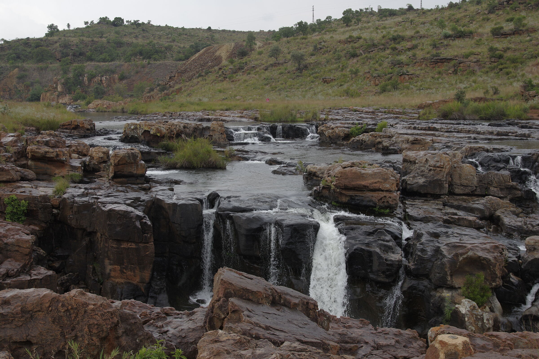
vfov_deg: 31.1
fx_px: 643
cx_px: 270
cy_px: 180
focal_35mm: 43
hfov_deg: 45.5
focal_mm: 29
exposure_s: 1/500
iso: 160
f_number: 7.1
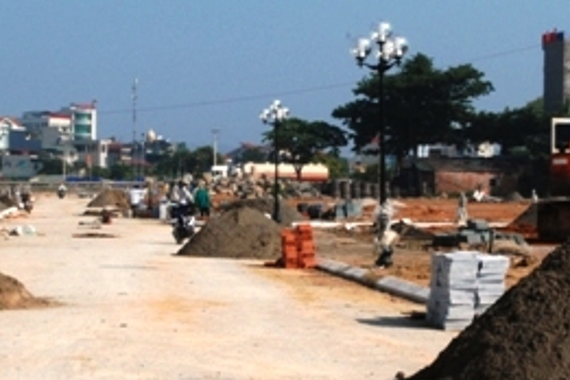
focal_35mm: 140
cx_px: 290
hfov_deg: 14.7
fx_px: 2216
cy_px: 207
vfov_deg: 9.8
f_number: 29
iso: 200
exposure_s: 1/60
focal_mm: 38
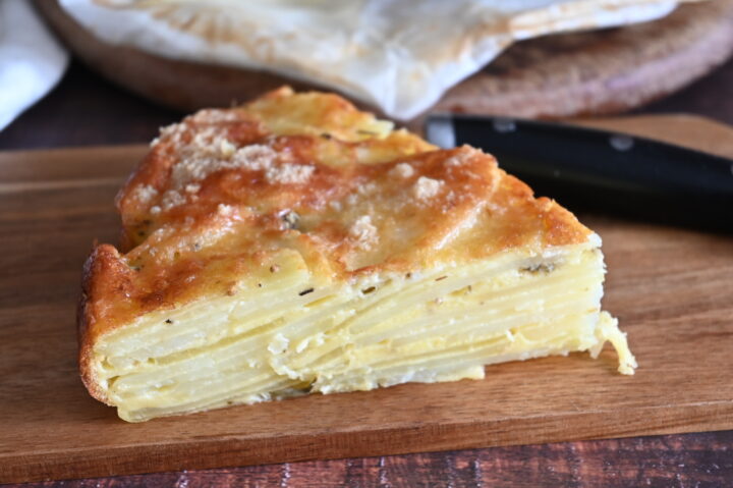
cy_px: 244
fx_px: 1526
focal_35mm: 75
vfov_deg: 18.2
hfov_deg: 27.0
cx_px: 366
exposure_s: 1/10
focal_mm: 50
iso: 200
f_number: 6.3
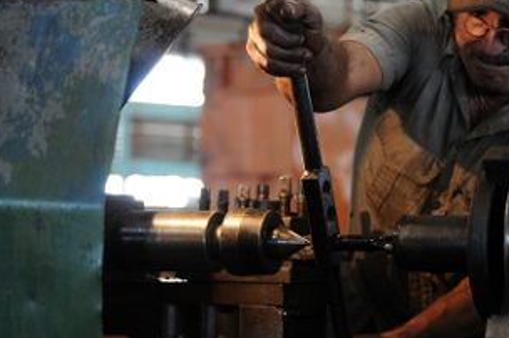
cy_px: 192
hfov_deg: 16.4
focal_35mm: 125
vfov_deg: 10.9
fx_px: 1765
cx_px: 306
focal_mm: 62
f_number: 4.2
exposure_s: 1/30
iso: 560
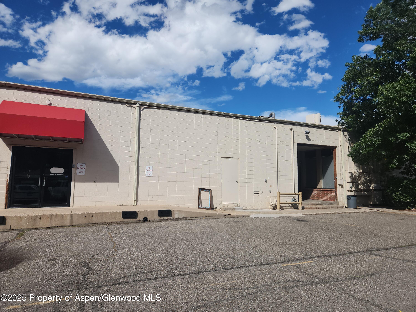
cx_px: 208
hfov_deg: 73.9
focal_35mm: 23
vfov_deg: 58.9
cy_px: 156
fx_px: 276
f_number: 1.8
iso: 20
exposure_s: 1/2650
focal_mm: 5.4
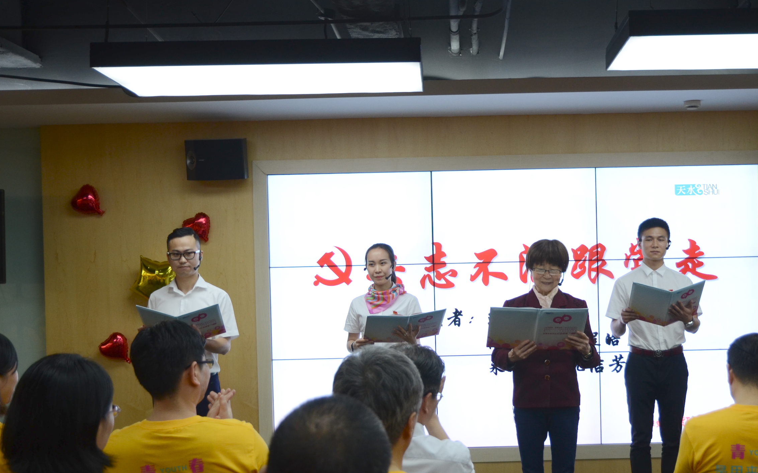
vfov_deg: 25.4
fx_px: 1047
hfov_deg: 39.6
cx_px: 470
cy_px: 286
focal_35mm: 51
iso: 560
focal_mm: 25
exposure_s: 1/80
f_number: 4
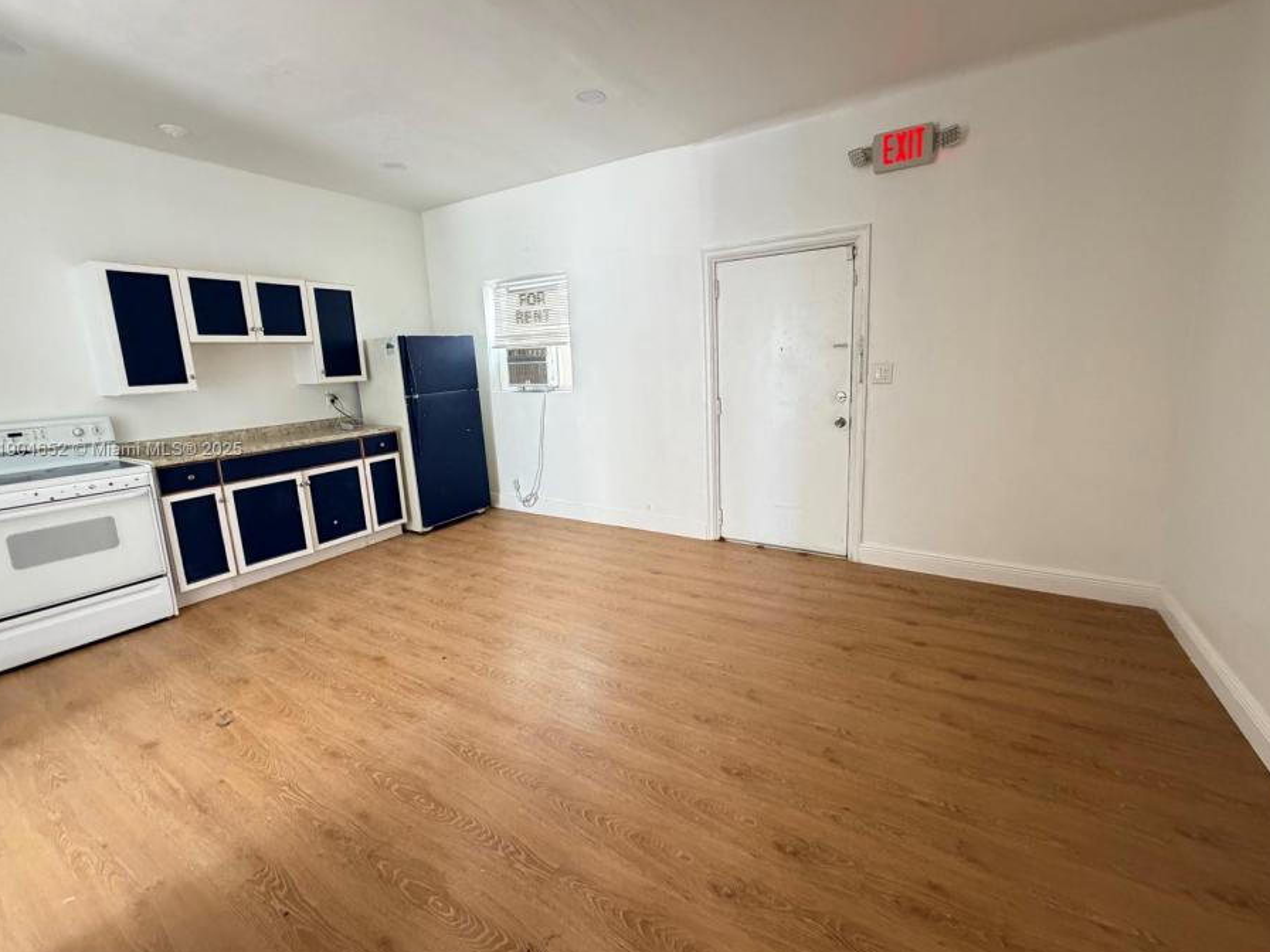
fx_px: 550
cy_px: 450
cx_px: 651
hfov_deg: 98.2
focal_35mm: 15
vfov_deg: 81.7
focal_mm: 2.22
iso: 500
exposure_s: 1/60
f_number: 2.2
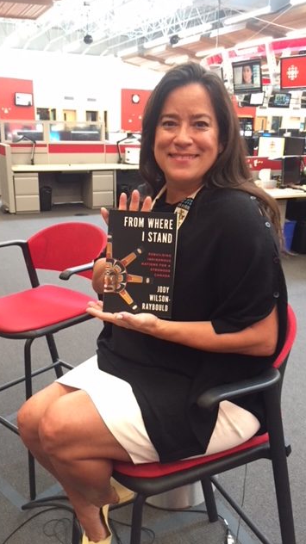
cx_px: 155
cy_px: 271
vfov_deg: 61.0
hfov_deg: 36.6
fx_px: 462
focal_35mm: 32
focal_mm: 4.15
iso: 250
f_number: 2.2
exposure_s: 1/20
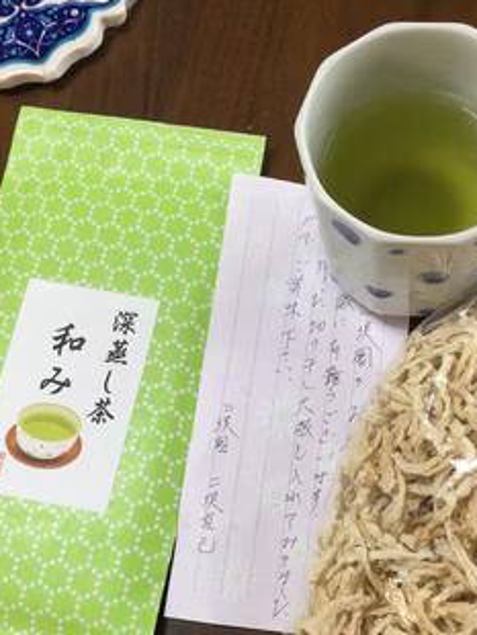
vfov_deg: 46.3
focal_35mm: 40
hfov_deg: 35.8
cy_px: 406
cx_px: 301
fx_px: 734
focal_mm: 3.3
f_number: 2.4
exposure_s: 1/30
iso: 50
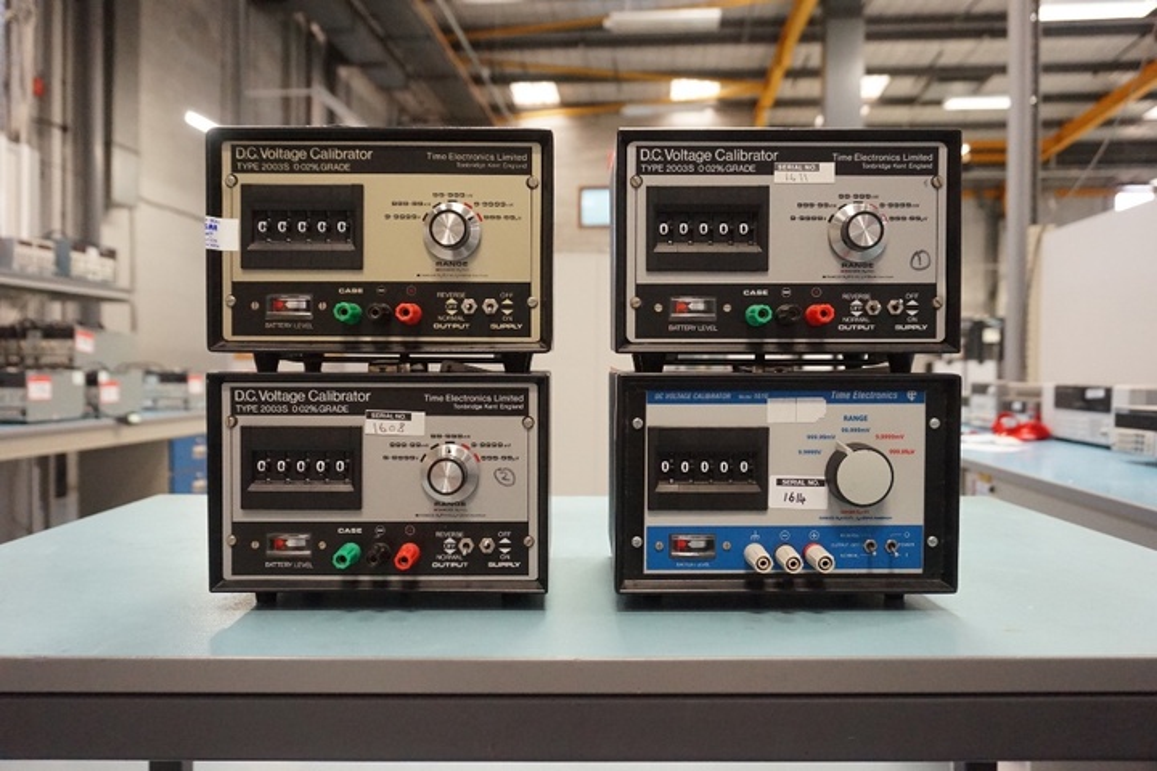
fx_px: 916
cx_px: 578
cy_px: 386
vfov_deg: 45.7
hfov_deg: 64.6
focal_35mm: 28
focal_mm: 19
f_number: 4
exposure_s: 1/160
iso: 3200
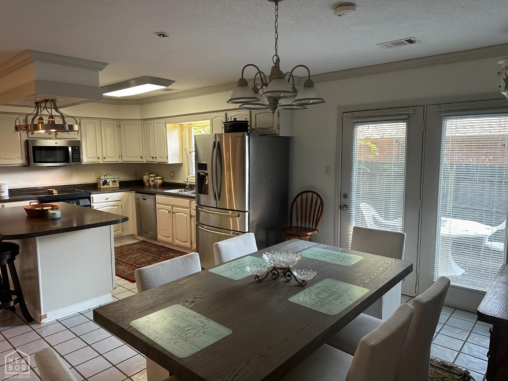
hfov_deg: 71.6
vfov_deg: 56.8
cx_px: 254
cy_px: 190
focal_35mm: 24
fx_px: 352
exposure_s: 1/120
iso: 200
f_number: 1.78
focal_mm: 6.86
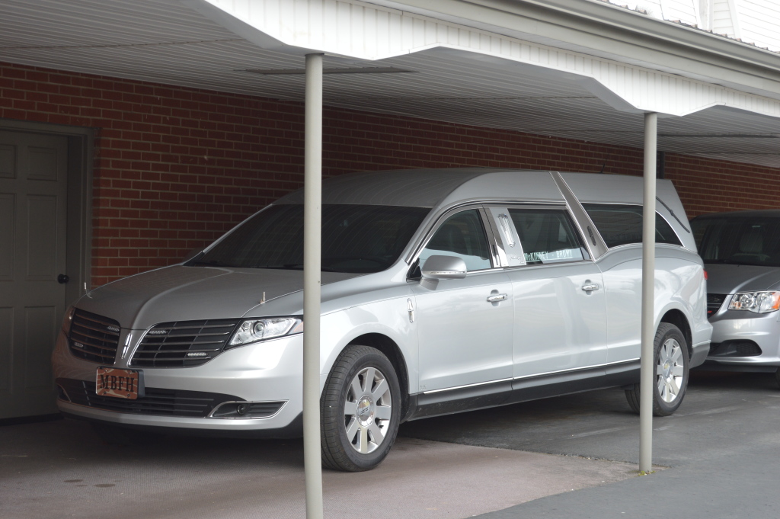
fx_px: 1624
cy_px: 260
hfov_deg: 27.0
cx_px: 390
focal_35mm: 75
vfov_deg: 18.2
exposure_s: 1/125
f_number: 5.6
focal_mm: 50
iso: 400
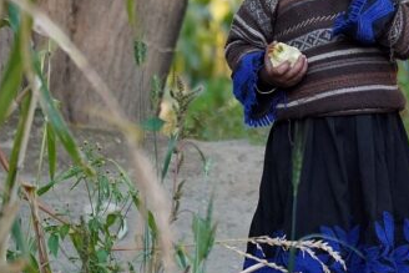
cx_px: 508
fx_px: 9922
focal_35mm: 873
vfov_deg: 1.6
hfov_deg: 2.4
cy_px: 57
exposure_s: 1/320
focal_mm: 280
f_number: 8
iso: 1600
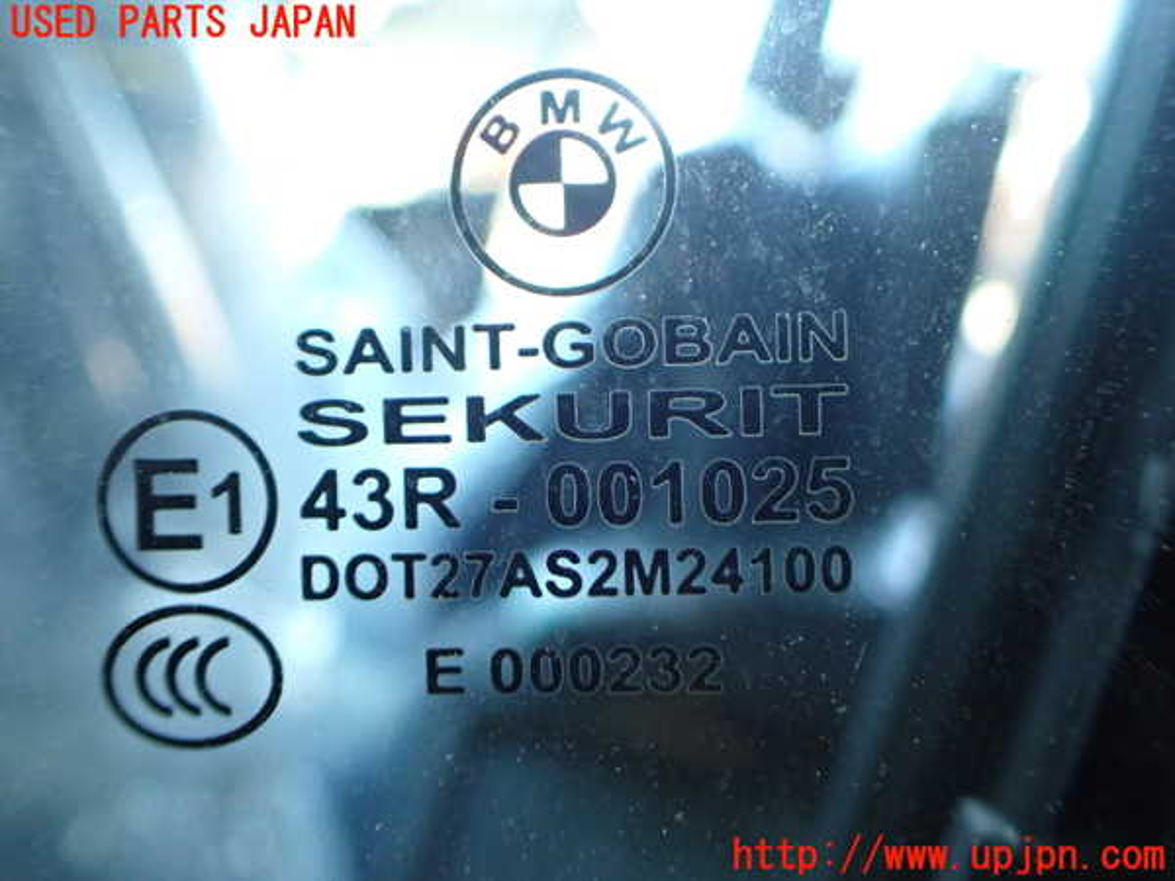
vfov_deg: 46.8
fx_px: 1018
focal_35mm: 30
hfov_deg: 60.0
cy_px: 440
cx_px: 588
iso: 500
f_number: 2.3
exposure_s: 1/125
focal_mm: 5.4
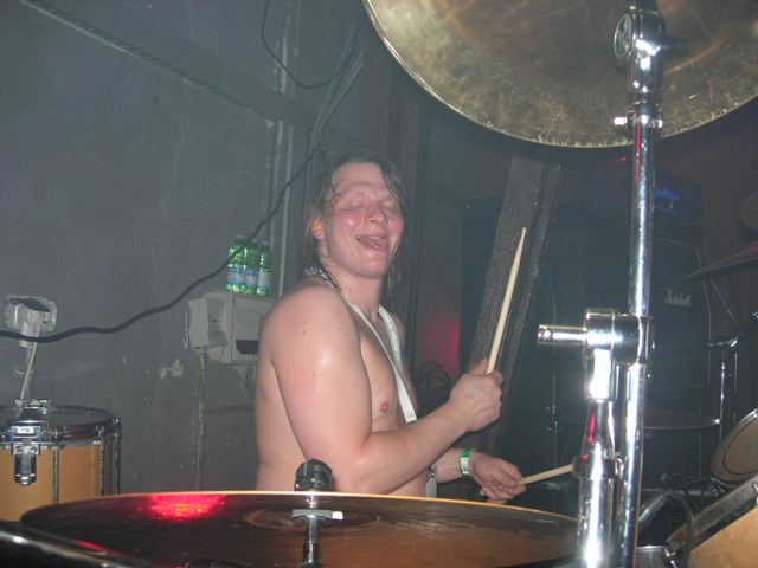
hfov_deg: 49.0
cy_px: 284
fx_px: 832
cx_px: 379
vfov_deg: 37.7
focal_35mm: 38
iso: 64
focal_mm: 7.8
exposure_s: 1/60.1
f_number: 2.8
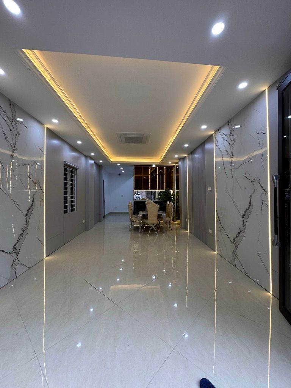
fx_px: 157
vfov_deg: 102.1
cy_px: 194
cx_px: 146
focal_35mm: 14
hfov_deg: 85.7
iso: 125
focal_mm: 2.22
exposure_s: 1/100
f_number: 2.2
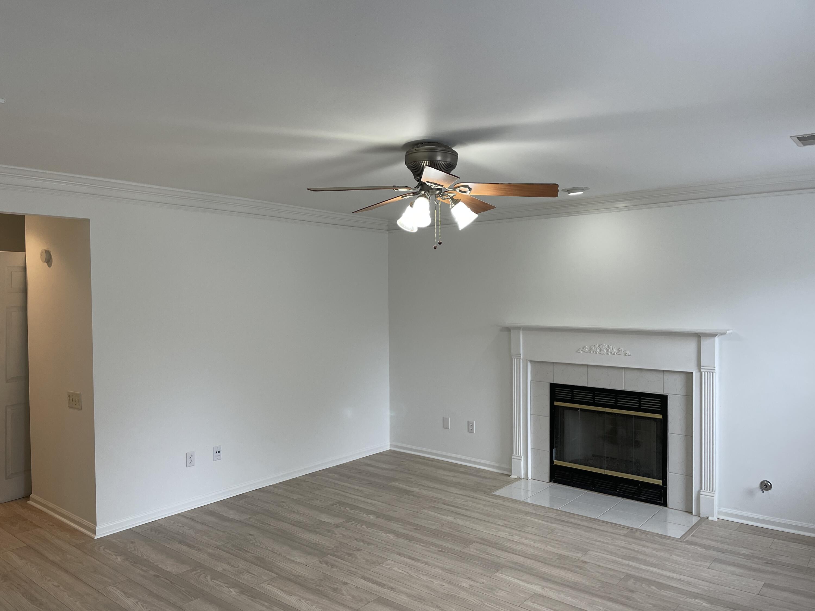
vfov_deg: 53.1
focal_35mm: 26
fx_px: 612
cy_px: 306
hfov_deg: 67.3
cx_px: 408
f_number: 1.6
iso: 64
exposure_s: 1/120
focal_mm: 4.2
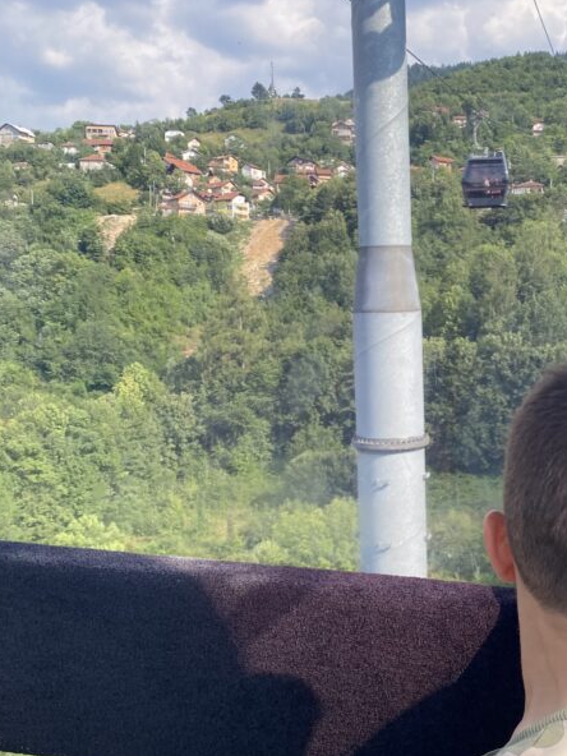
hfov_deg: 31.6
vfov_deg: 41.9
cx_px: 421
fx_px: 983
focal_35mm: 45
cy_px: 444
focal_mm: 4.25
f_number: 1.8
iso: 32
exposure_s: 1/576
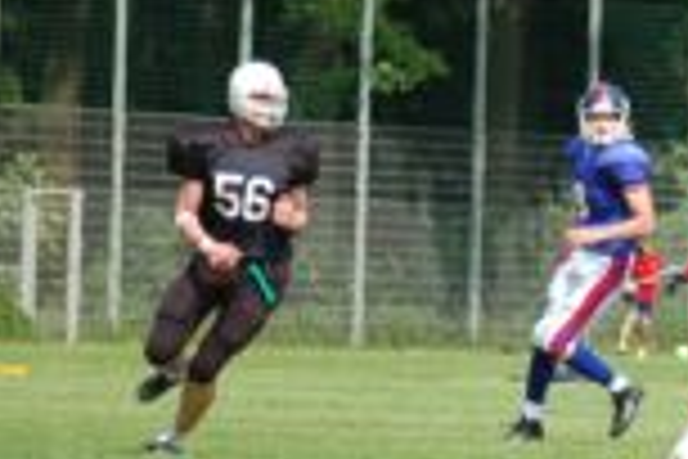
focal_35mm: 443
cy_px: 346
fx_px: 8466
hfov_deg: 4.6
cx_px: 978
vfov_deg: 3.1
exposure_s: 1/1000
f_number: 4.2
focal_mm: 100
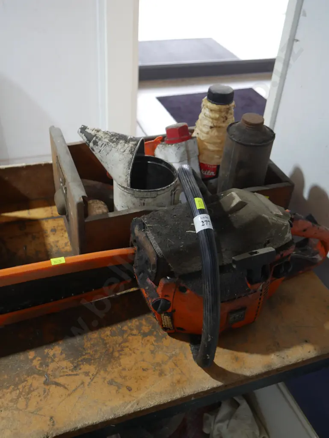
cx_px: 164
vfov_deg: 51.3
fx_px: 456
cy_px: 219
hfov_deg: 39.7
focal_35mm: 36
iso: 1000
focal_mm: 18
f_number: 4
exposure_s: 1/60
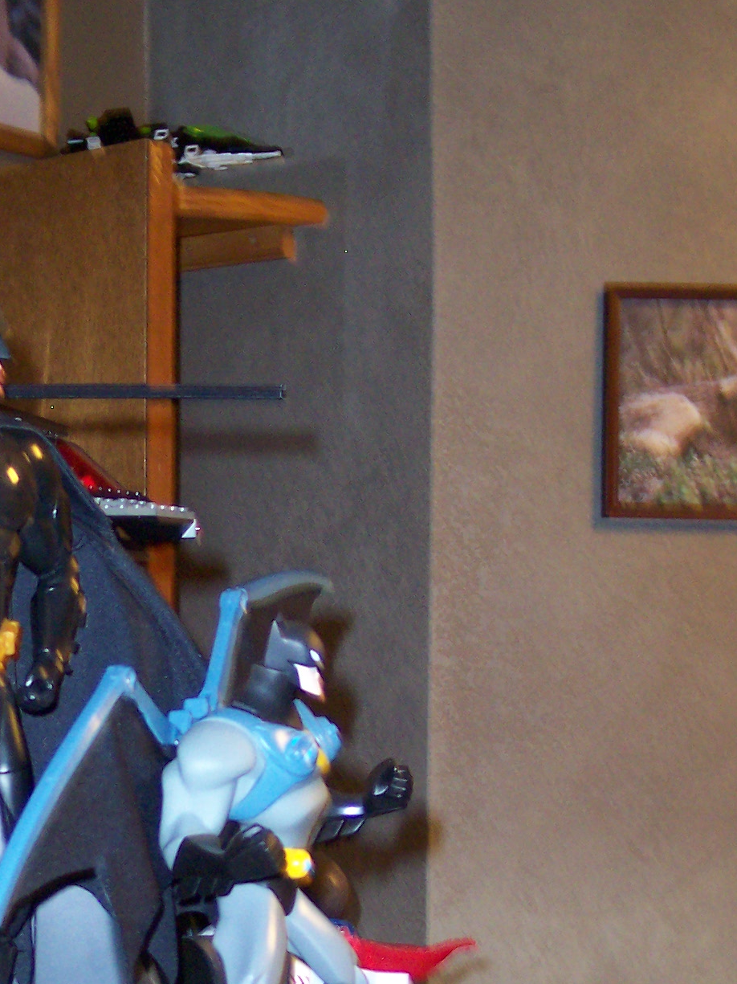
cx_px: 192
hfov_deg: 18.3
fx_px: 2272
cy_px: 770
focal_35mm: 80
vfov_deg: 24.1
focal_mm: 8
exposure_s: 1/30
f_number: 2.8
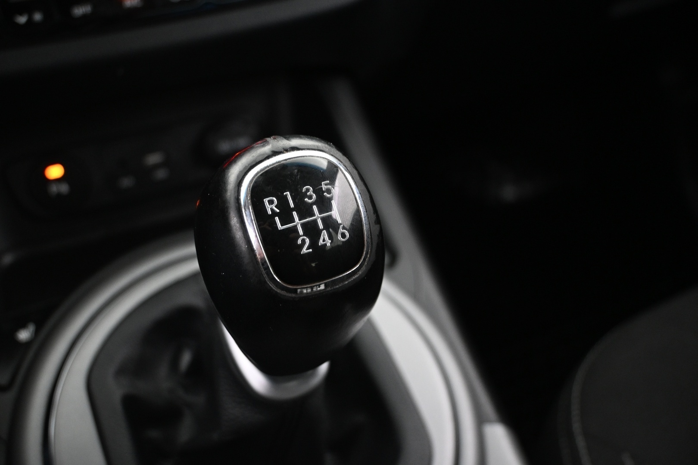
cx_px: 349
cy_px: 232
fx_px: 771
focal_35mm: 40
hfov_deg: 48.7
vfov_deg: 33.6
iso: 1600
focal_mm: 26.5
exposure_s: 1/13
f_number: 4.5
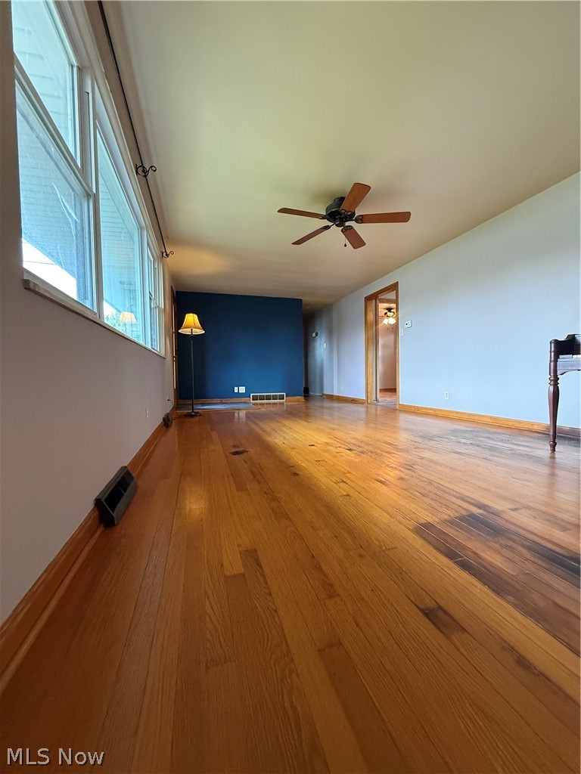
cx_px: 290
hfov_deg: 85.7
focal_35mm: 14
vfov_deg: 102.1
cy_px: 387
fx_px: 313
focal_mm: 2.22
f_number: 2.2
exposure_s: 1/60
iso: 640
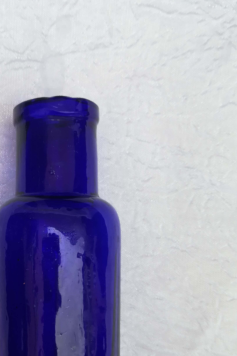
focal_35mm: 44
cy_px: 242
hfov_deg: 29.7
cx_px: 41
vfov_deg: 43.8
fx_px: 434
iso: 50
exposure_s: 1/120
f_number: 2.2
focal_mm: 3.83
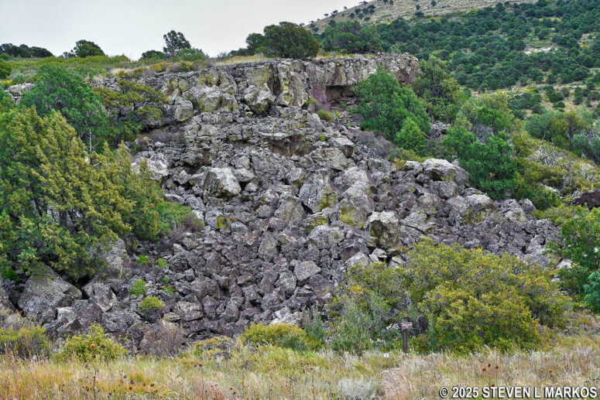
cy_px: 200
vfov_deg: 31.9
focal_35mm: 42
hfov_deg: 46.4
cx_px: 300
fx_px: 700
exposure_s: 1/100
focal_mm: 42
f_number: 11
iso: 200
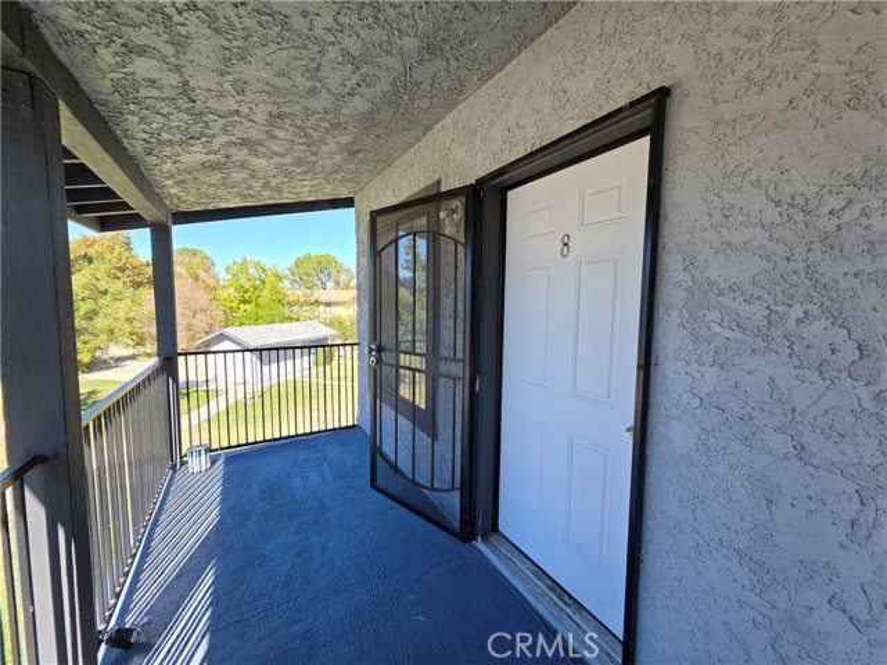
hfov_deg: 106.2
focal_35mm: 13
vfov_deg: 89.9
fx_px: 333
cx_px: 444
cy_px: 332
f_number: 1.9
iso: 64
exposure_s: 1/719
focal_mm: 2.2
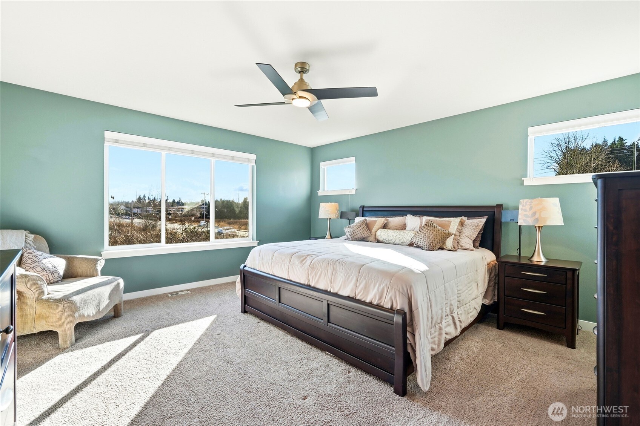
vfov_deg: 73.7
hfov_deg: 96.7
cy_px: 213
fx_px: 284
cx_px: 320
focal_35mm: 16
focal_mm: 16
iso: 400
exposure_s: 1/1250
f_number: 9
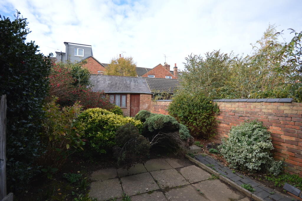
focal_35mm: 15
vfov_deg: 77.2
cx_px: 151
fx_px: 126
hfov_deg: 100.4
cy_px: 100
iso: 200
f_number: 5.6
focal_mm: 10
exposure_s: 1/200
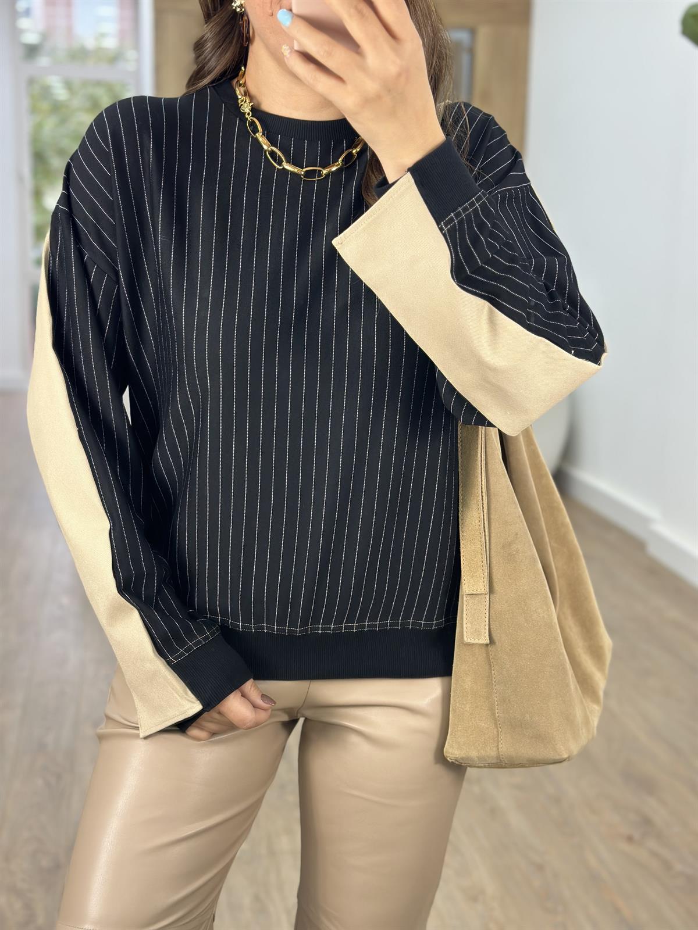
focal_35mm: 48
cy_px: 465
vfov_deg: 39.7
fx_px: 1291
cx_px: 349
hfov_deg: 30.3
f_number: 1.78
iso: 125
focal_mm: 6.86
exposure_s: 1/100
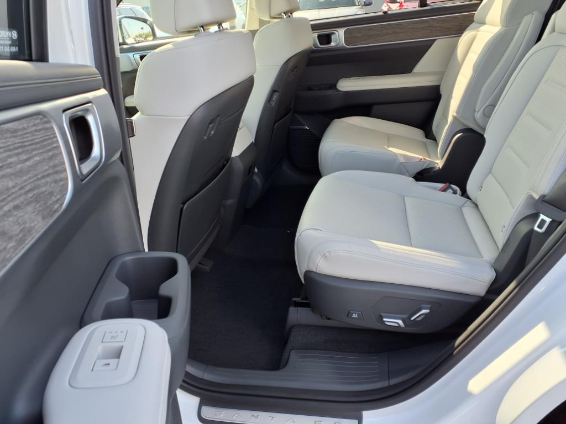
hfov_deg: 65.3
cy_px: 212
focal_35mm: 27
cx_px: 283
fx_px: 441
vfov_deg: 51.4
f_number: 1.9
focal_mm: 3.58
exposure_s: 1/192
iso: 40
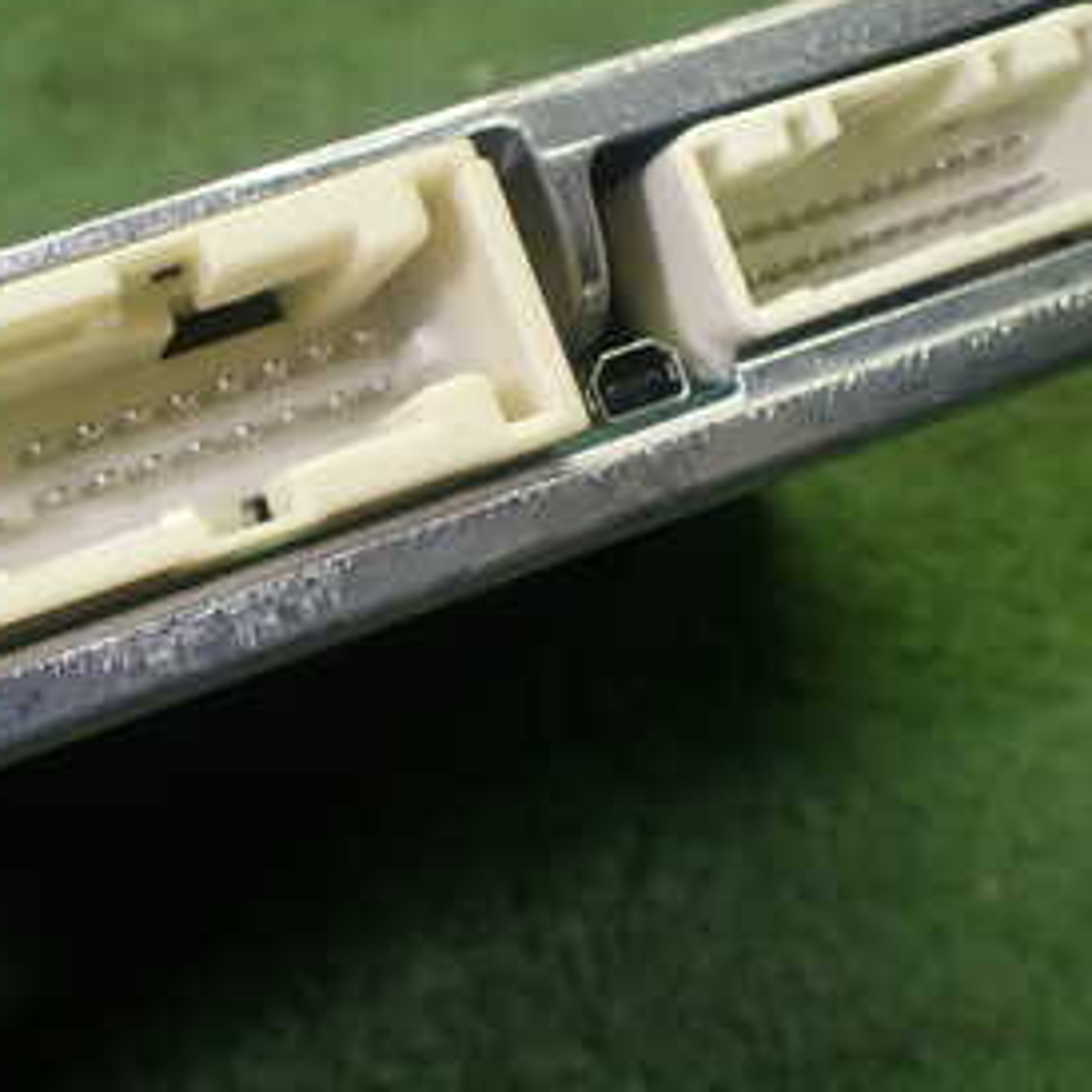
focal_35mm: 58
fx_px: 2070
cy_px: 363
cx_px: 247
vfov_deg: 29.3
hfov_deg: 29.0
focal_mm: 5.4
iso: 320
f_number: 2.3
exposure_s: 1/125
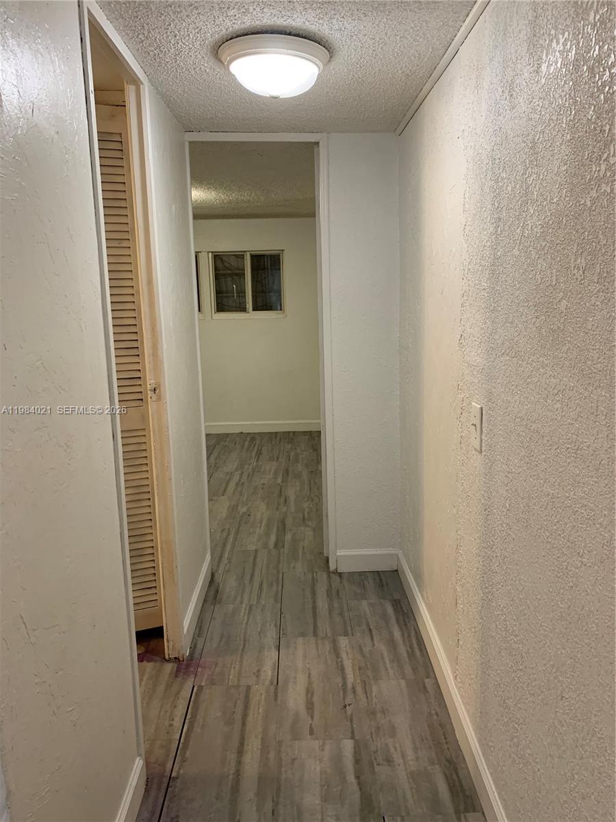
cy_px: 411
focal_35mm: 26
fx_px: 617
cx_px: 308
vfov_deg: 67.3
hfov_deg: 53.1
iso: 125
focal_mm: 4.25
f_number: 1.8
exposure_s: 1/60
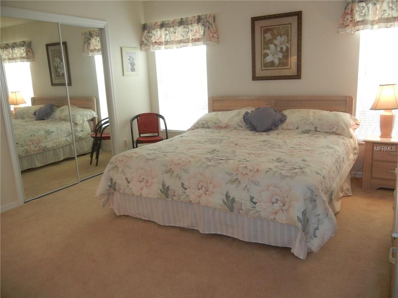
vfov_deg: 46.8
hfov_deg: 60.0
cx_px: 199
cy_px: 149
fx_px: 345
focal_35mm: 30
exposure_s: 1/30.6
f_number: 3.5
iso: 200
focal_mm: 5.4
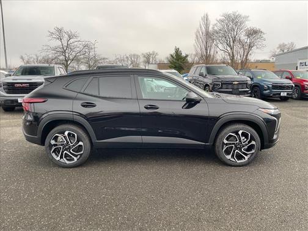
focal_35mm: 26
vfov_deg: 53.1
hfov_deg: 67.3
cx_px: 154
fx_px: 231
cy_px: 116
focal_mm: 4.2
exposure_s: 1/200
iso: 32
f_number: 1.6
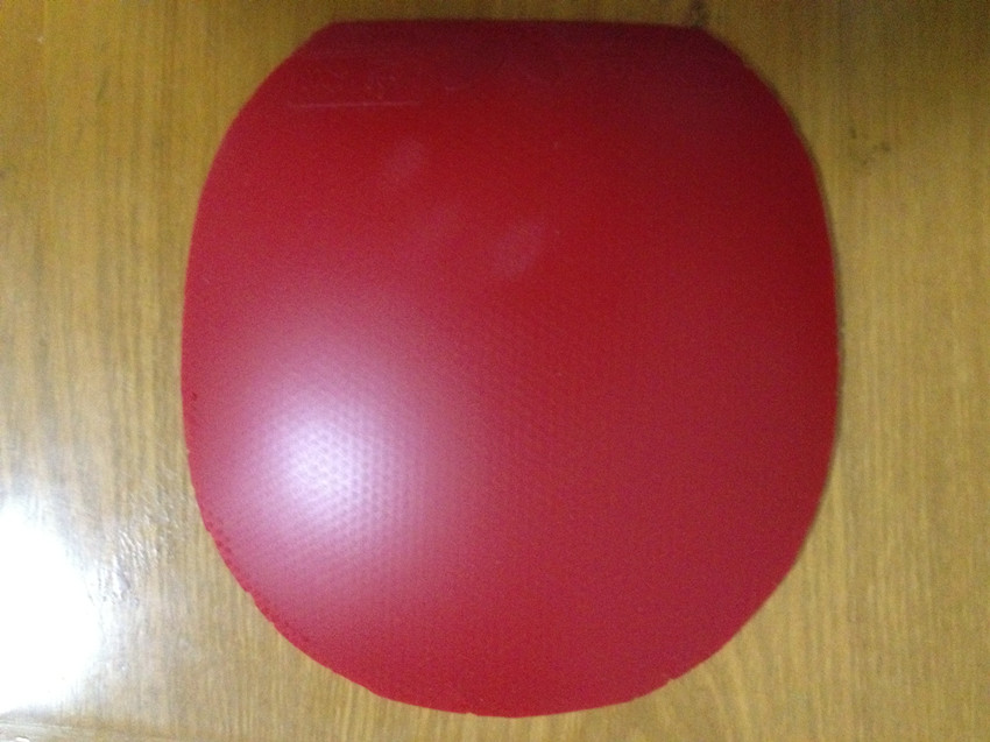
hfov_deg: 52.6
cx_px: 495
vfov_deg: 40.7
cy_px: 371
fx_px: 1001
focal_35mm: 35
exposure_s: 1/17
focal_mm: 4.28
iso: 800
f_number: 2.4
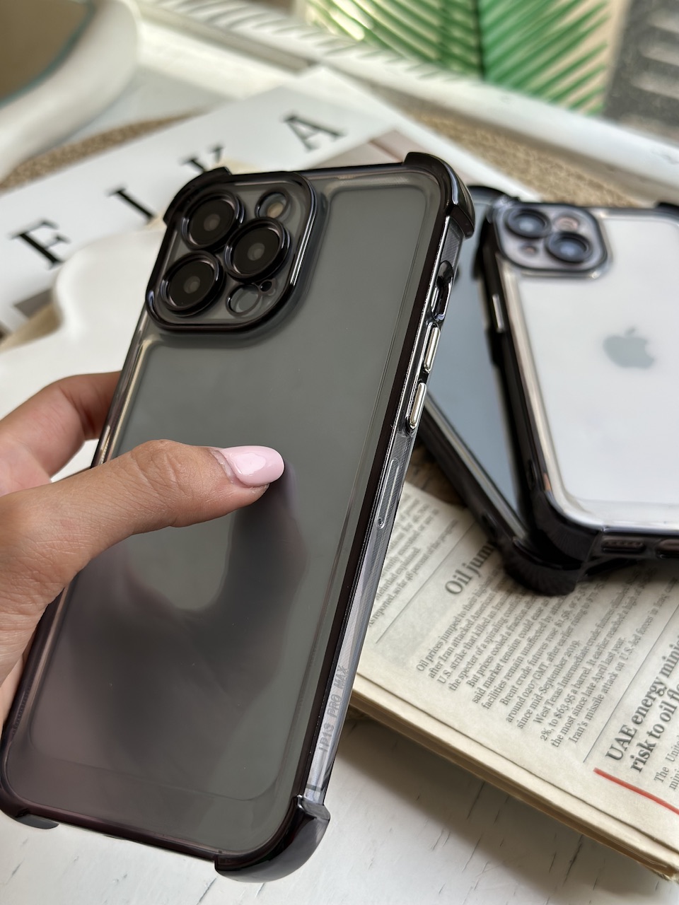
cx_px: 340
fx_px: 1255
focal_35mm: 48
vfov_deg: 39.7
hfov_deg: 30.3
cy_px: 452
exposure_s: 1/1107
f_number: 1.78
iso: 80
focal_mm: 6.86
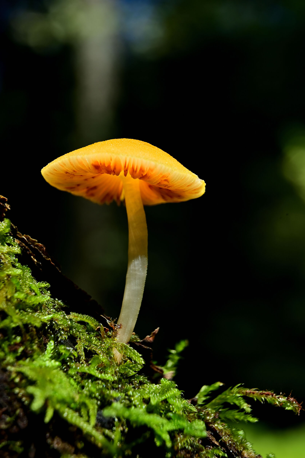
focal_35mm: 70
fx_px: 889
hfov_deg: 19.5
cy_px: 229
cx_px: 152
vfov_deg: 28.8
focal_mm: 70
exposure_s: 1/200
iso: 200
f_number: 11
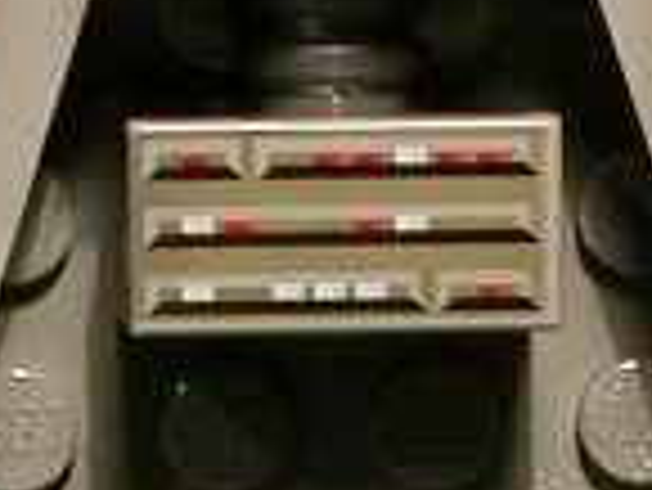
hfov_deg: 4.7
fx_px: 7993
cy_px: 755
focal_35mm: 424
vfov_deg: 3.5
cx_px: 513
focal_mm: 12.4
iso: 100
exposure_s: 1/97.3
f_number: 3.1
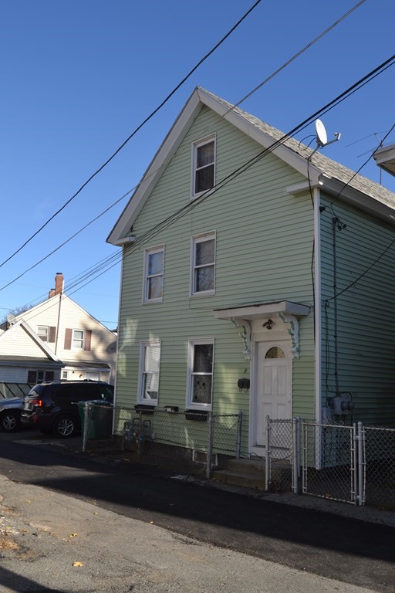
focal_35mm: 30
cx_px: 198
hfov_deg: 43.6
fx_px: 494
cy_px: 296
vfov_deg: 61.9
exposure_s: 1/200
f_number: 8
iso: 100
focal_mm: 20
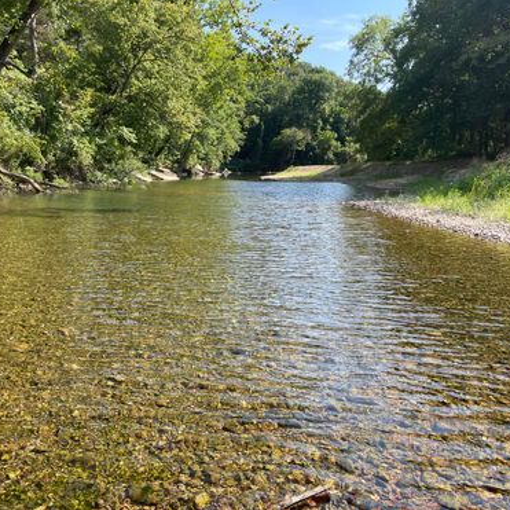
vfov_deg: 52.5
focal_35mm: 31
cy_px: 255
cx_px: 190
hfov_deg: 52.0
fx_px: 517
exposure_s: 1/1261
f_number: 1.6
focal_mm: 4.2
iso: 32
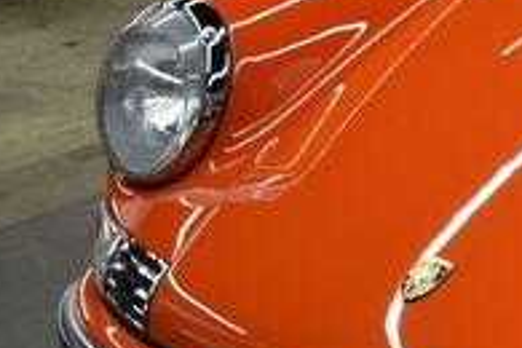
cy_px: 174
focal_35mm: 142
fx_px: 2059
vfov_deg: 9.7
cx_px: 899
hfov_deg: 13.2
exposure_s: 1/40
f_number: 3.8
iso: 280
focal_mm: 24
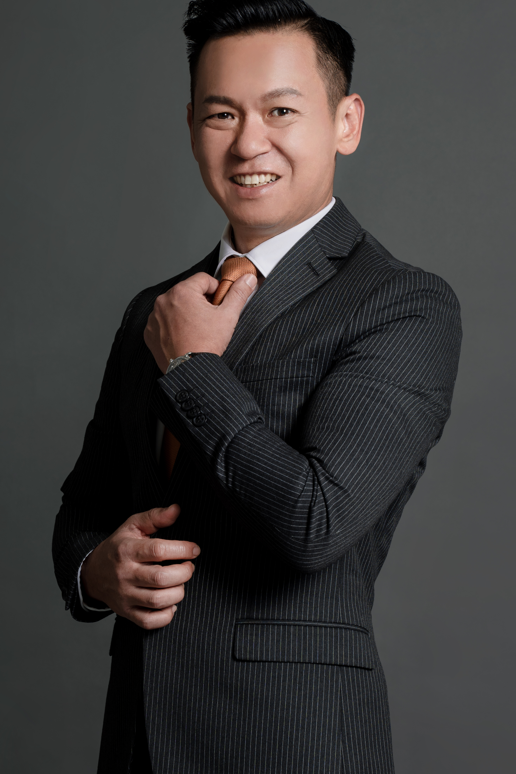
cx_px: 236
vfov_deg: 18.1
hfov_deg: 12.1
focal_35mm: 113
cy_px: 433
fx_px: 2429
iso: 100
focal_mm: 75
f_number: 8
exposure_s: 1/125
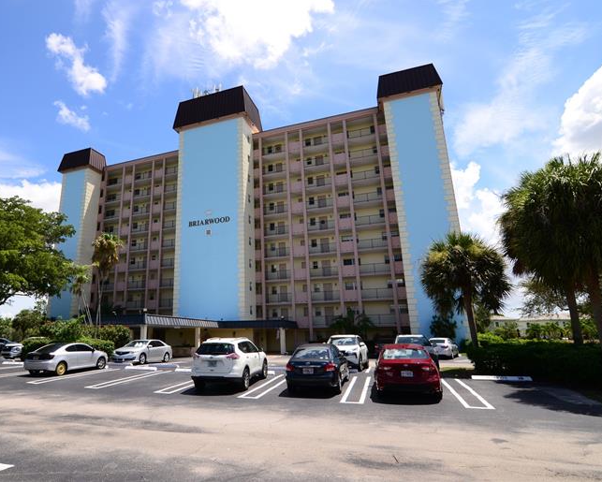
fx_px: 374
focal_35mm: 21
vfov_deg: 65.6
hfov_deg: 76.5
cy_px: 234
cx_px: 234
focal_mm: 12
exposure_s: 1/125
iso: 100
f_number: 11
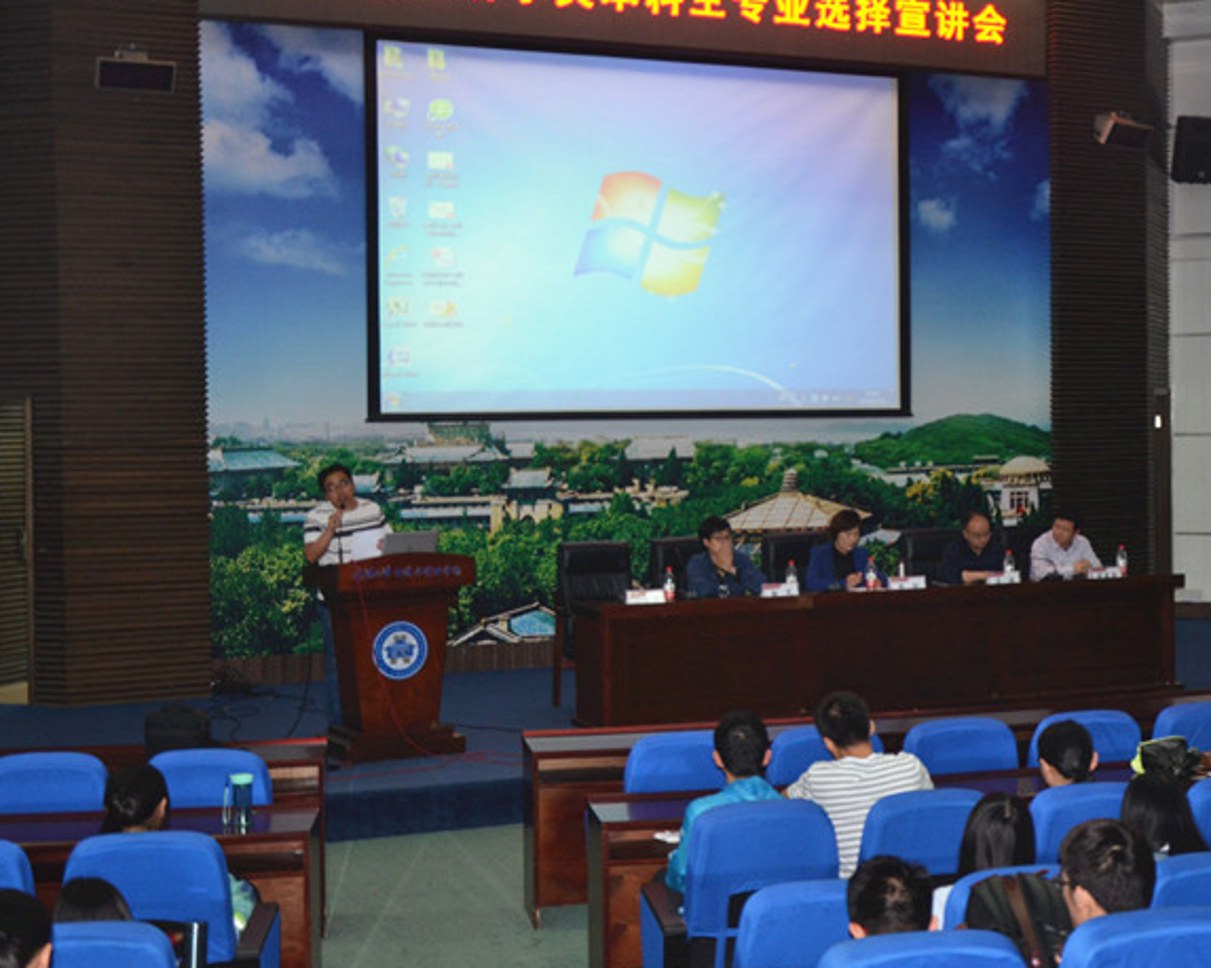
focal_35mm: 51
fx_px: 1827
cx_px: 714
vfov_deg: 29.6
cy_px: 415
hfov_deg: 36.6
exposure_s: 1/60
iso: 800
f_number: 4
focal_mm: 26
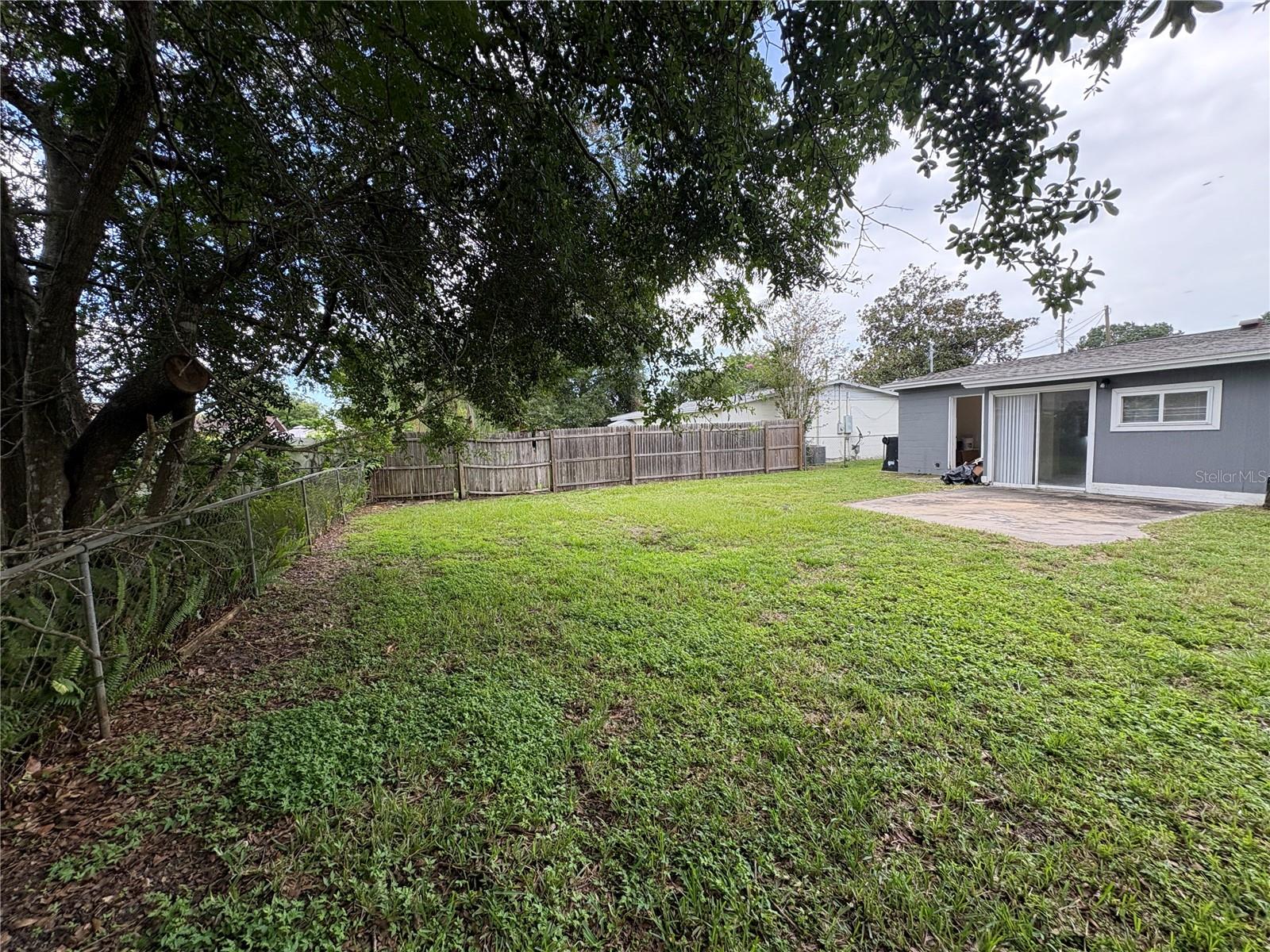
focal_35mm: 14
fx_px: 514
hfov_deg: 102.1
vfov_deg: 85.7
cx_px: 635
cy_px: 476
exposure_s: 1/270
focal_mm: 2.22
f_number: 2.2
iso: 64
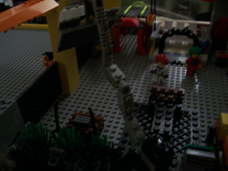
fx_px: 224
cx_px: 114
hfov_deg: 54.0
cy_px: 86
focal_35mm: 34
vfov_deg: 41.8
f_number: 2.7
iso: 160
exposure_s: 1/8
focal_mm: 5.6
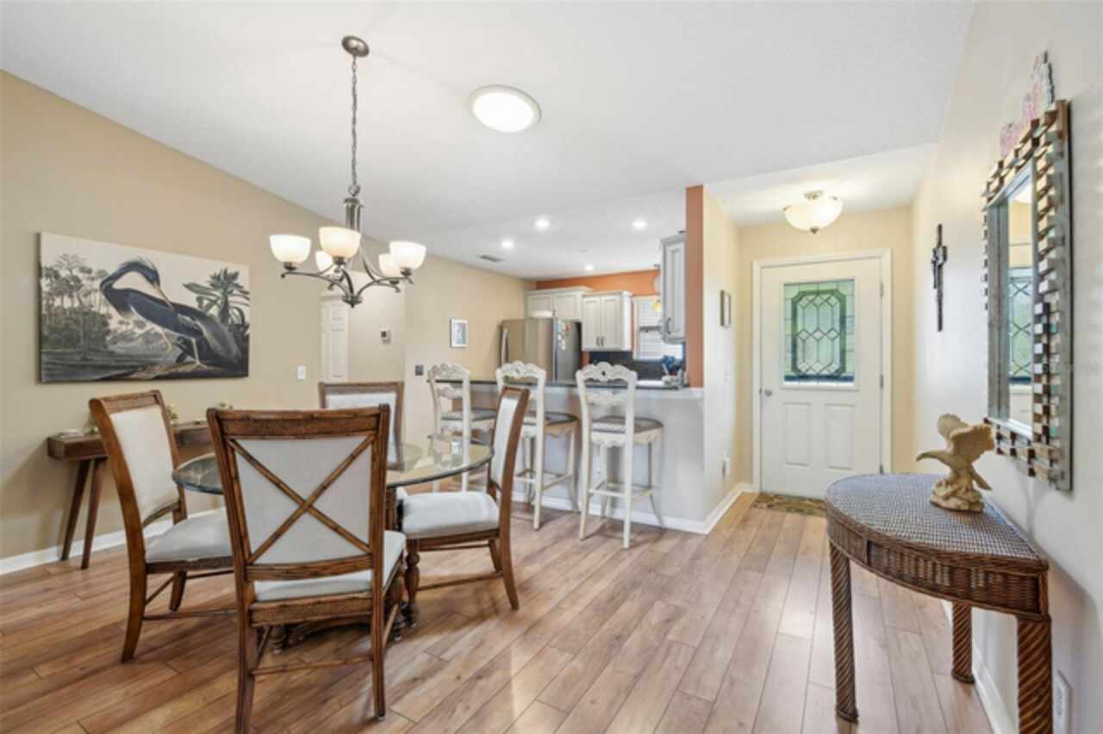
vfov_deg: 73.7
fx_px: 490
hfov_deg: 96.8
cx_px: 552
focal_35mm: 16
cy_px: 367
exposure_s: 1/5
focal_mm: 16
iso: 400
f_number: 8
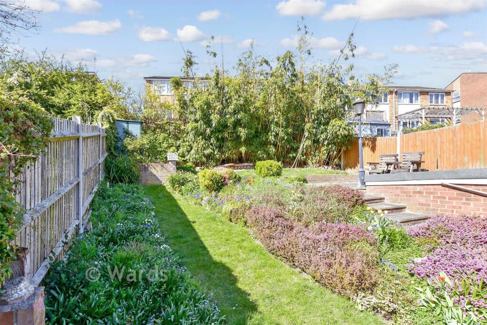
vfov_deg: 77.3
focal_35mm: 15
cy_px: 162
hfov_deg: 100.4
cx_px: 244
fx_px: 203
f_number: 8
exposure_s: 1/250
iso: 160
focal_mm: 10
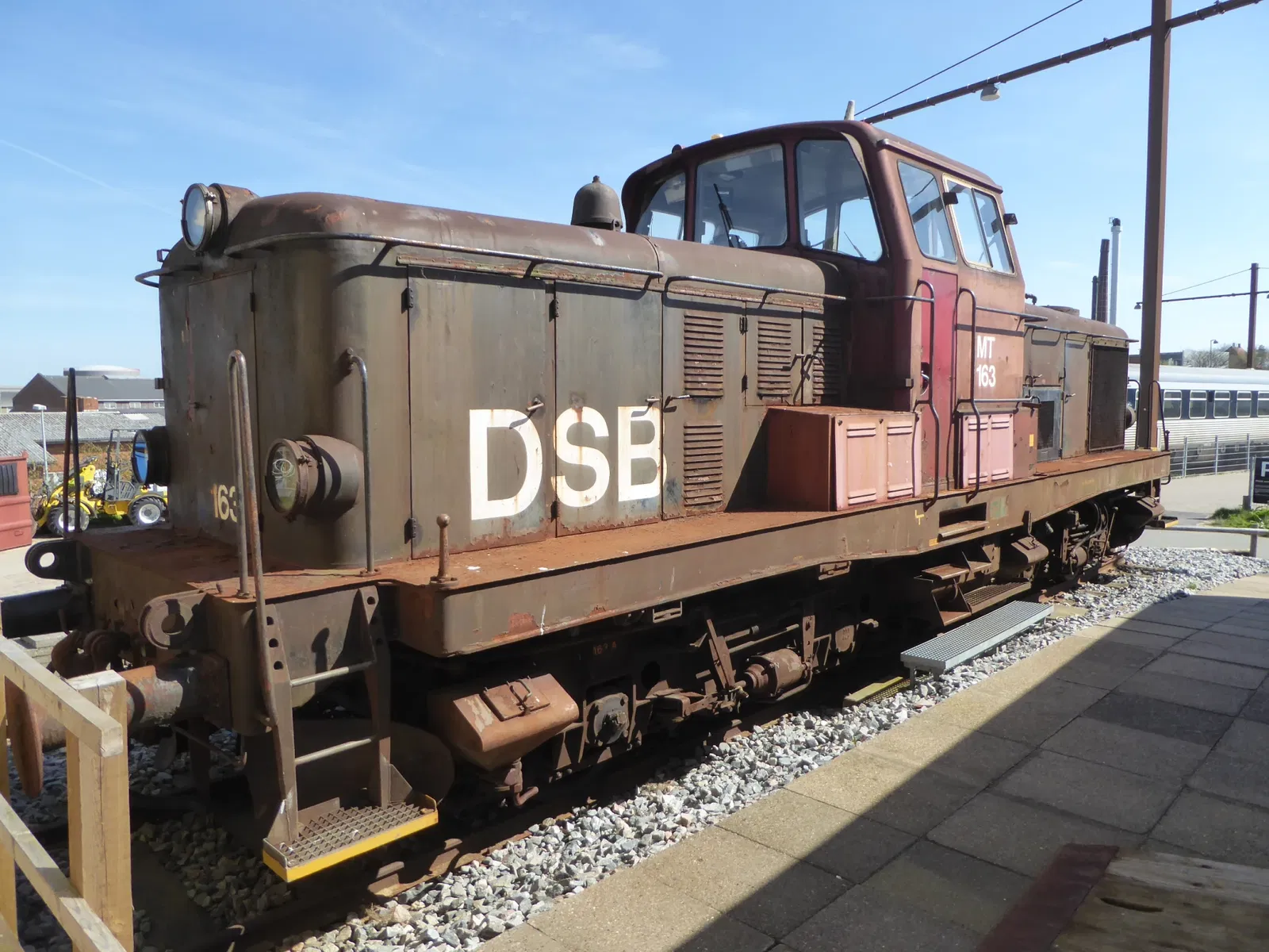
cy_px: 476
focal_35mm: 25
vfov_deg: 54.9
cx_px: 634
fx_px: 916
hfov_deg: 69.4
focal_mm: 4.3
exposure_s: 1/800
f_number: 3.3
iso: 160
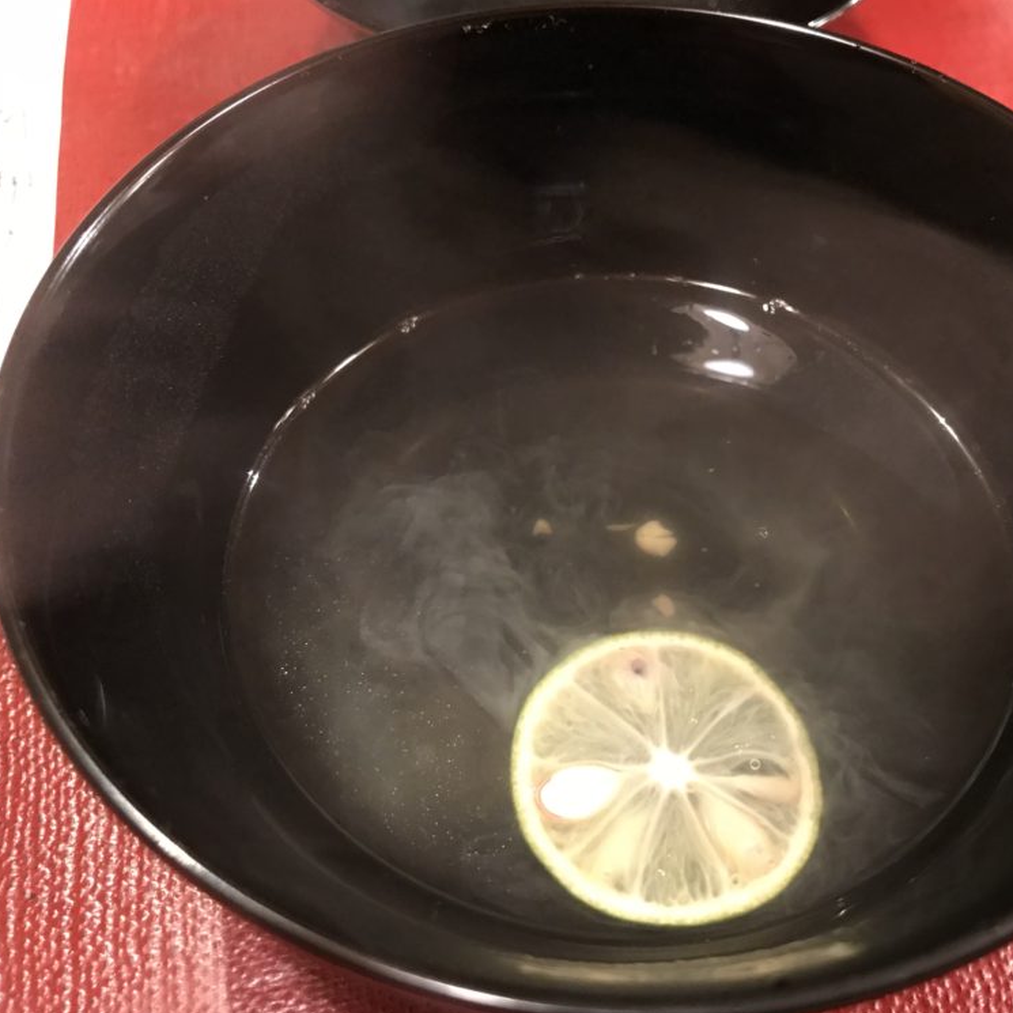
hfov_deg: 48.0
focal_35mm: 34
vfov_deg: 48.4
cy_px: 519
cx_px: 634
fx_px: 1126
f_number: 1.8
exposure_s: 1/6
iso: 100
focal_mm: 3.99
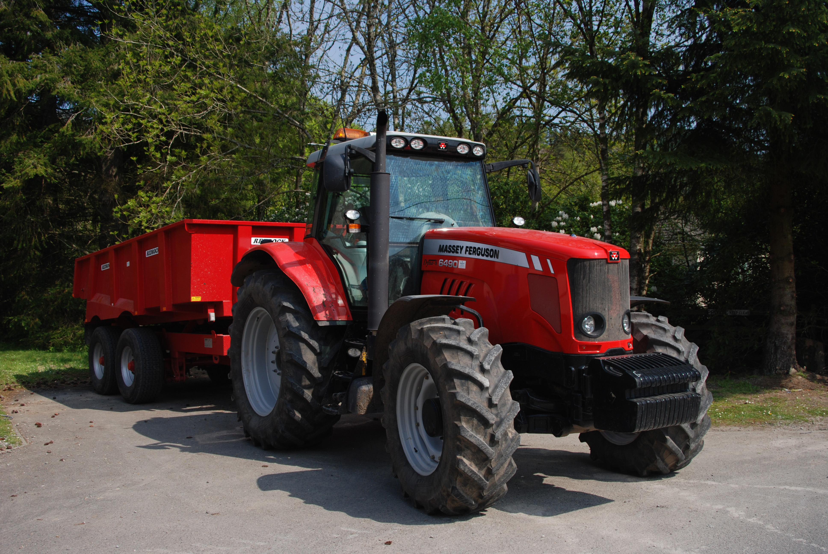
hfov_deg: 53.1
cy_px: 277
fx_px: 829
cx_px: 414
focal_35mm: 36
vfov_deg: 37.0
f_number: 6.3
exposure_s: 1/80
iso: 100
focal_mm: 24
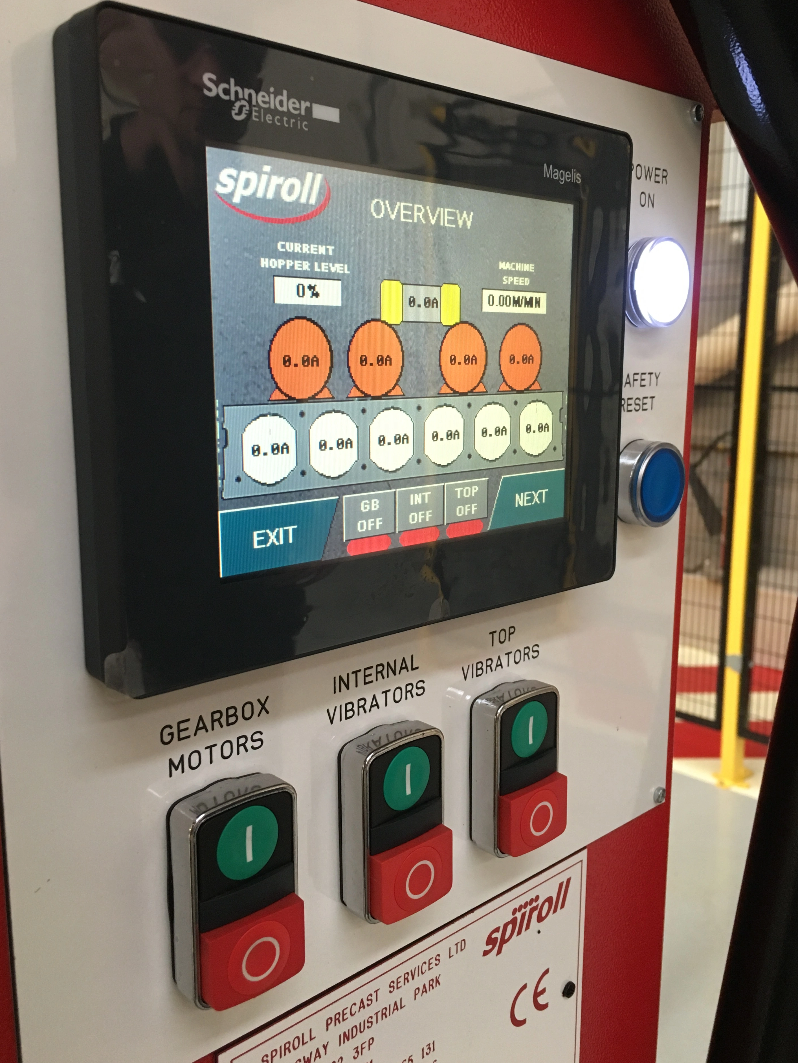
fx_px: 953
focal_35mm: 31
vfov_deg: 58.3
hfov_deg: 45.4
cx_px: 395
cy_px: 519
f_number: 2.2
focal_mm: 4.15
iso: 160
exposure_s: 1/33
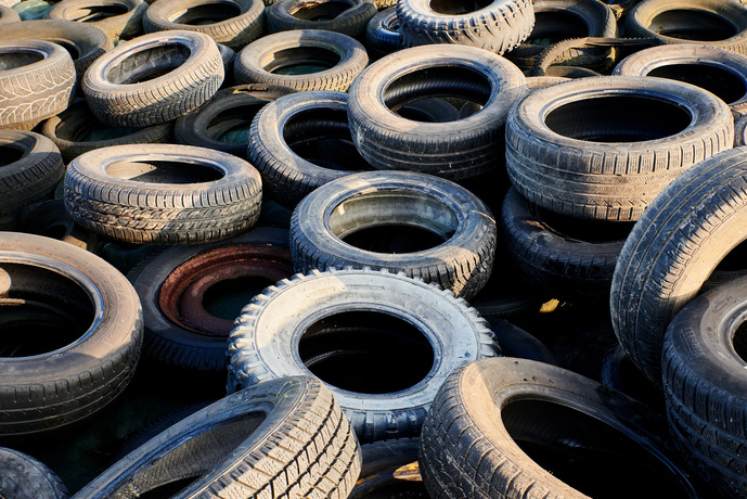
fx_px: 893
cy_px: 228
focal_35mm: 43
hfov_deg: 45.4
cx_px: 405
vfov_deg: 31.2
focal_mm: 38
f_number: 11
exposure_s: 1/250
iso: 1800
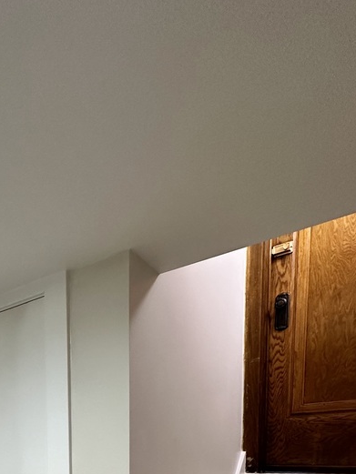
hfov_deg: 43.7
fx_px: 397
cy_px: 490
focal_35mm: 29
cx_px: 30
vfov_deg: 48.6
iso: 200
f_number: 2.2
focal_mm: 2.22
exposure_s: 1/120
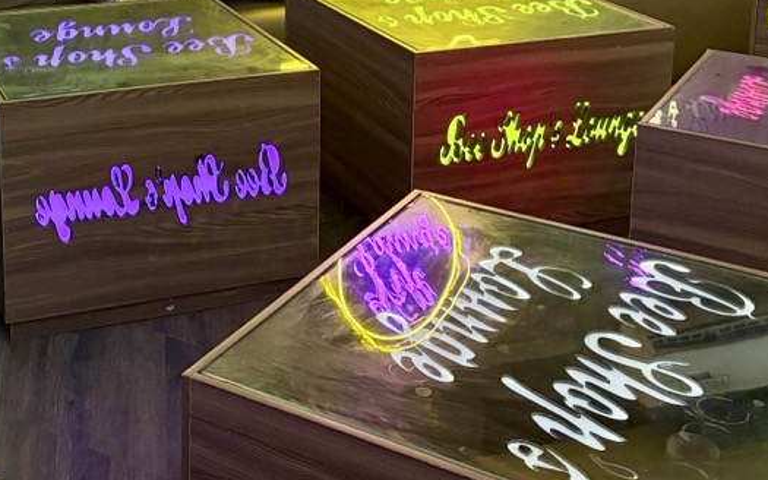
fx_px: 1318
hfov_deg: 31.7
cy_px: -101
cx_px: 158
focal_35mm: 63
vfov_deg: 19.4
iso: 400
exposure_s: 1/33
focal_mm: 5.96
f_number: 1.6
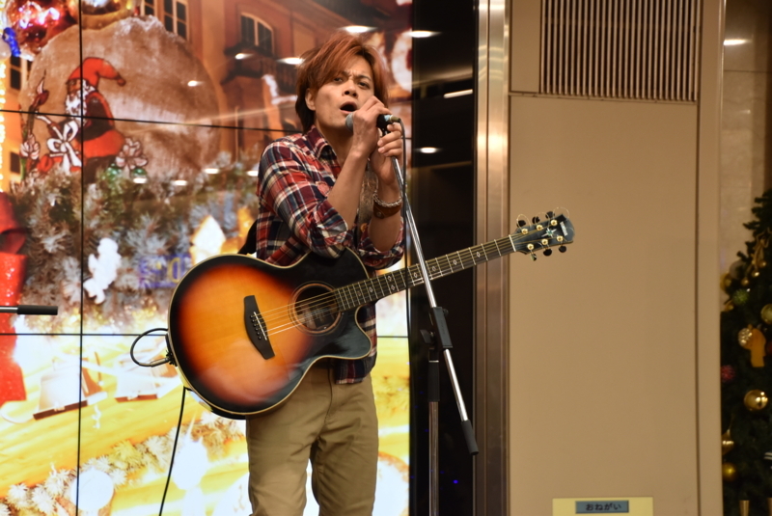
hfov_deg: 17.5
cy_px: 258
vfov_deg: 11.7
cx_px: 386
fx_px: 2511
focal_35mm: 117
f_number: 5.3
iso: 720
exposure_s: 1/60
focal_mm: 78
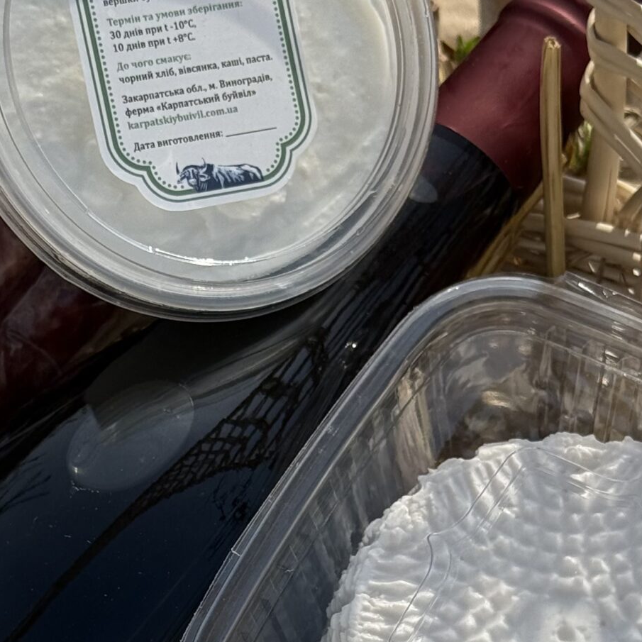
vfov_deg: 14.3
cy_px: 647
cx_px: 282
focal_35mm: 120
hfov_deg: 14.5
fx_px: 2518
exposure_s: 1/5208
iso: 64
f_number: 1.78
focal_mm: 6.76
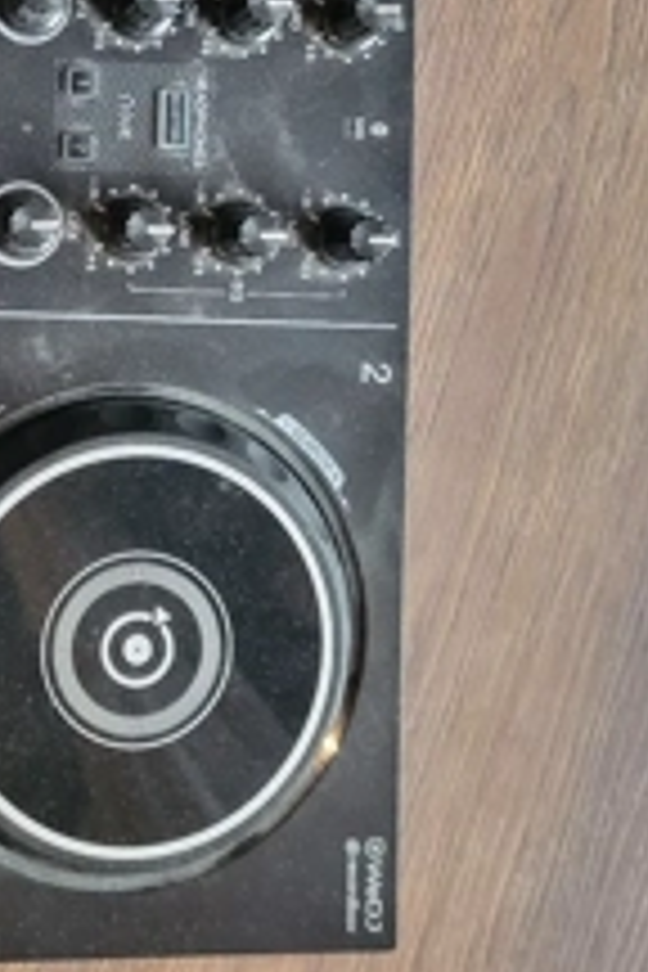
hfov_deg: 26.0
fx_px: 1350
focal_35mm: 50
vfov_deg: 37.5
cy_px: 135
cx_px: 45
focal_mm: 4.25
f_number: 1.8
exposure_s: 1/25.1
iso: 640
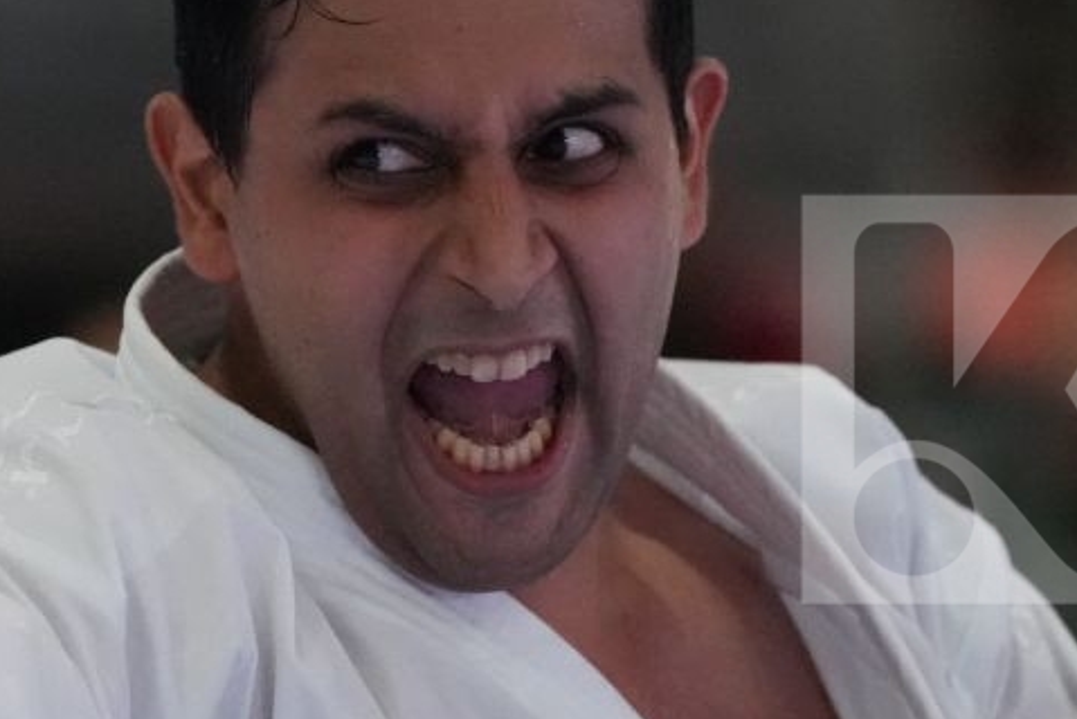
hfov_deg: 2.7
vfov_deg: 1.8
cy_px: 400
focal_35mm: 751
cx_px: 250
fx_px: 22480
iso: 8000
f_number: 2.8
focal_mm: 200
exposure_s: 1/500
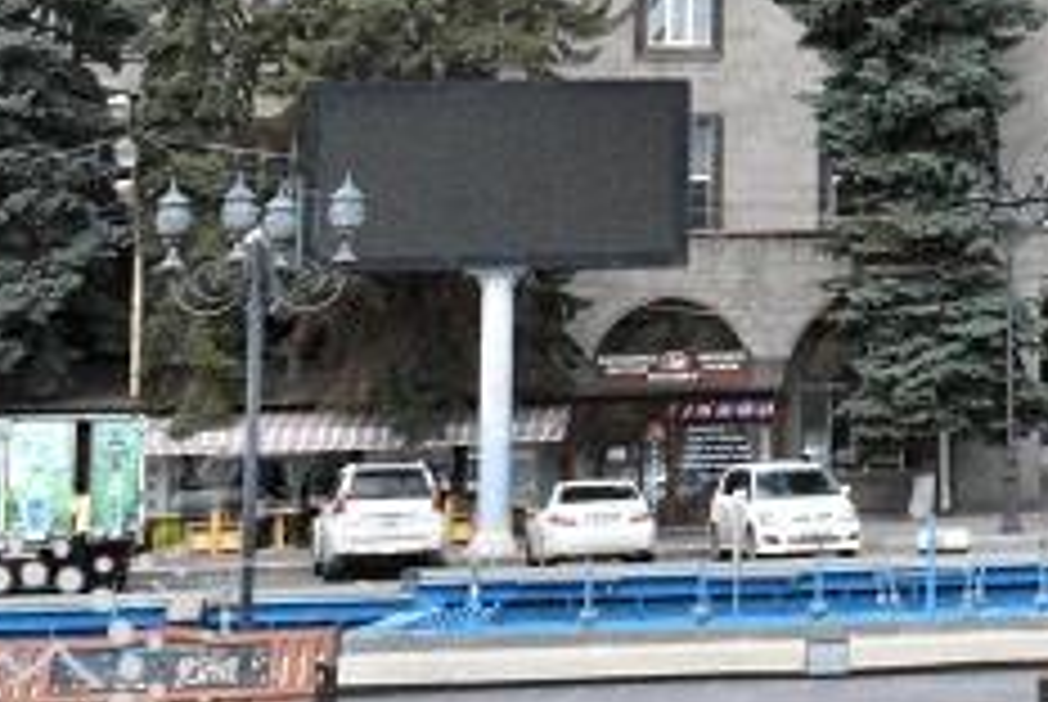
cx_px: 1399
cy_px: -162
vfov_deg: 12.6
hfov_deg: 17.9
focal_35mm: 106
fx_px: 3090
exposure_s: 1/800
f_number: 25
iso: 3200
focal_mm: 22
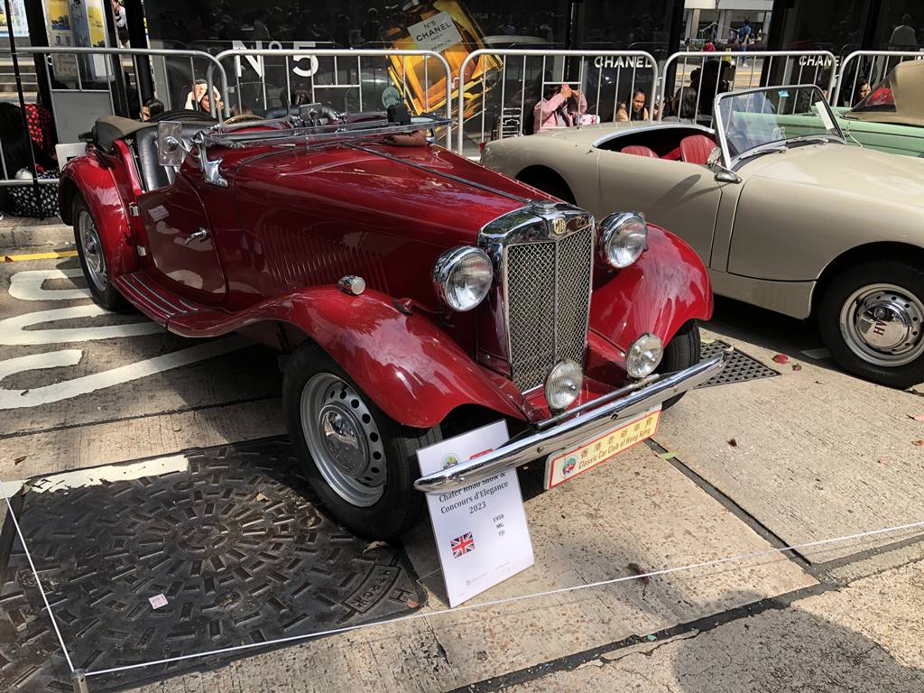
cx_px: 462
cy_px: 346
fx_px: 747
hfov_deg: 63.4
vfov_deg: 49.7
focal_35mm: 28
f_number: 1.8
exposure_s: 1/1021
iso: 20
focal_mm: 3.99
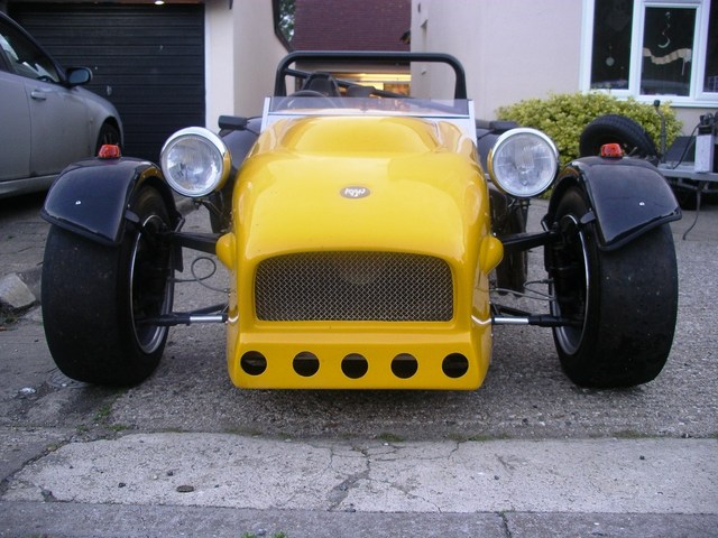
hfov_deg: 50.1
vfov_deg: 38.7
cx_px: 359
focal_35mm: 37
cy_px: 269
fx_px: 767
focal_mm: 7.8
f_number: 2.8
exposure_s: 1/40
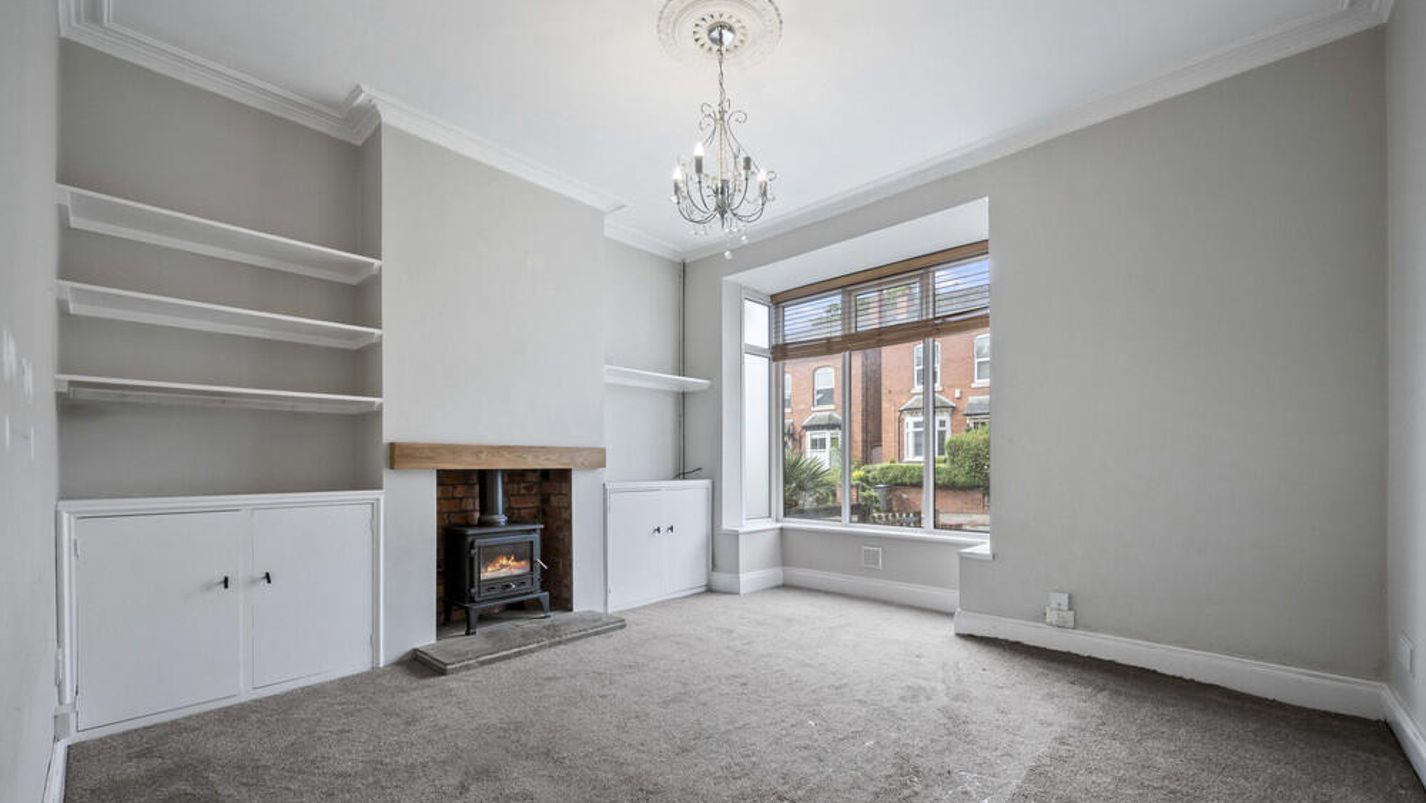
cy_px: 463
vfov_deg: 70.1
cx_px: 716
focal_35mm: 15
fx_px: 567
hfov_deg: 103.0
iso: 400
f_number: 8
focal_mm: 14
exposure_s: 1/40
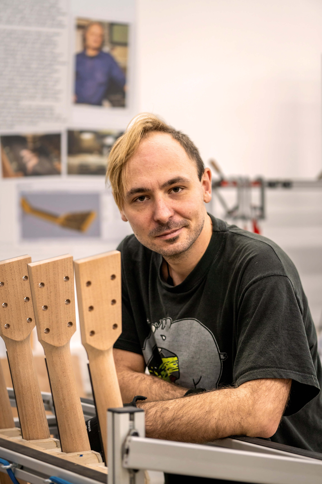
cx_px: 161
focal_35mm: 90
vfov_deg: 22.6
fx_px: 1207
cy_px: 242
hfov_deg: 15.2
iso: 250
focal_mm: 60
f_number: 2.8
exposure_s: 1/125
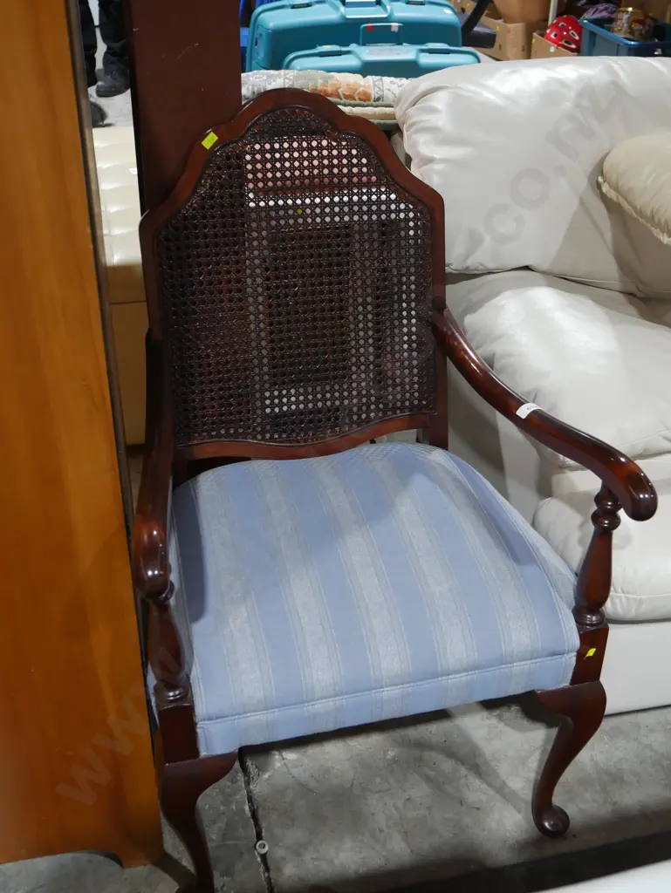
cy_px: 446
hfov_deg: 36.0
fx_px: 1033
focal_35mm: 40
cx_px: 336
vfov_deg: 46.8
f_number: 4.4
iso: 640
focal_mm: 20
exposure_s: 1/60
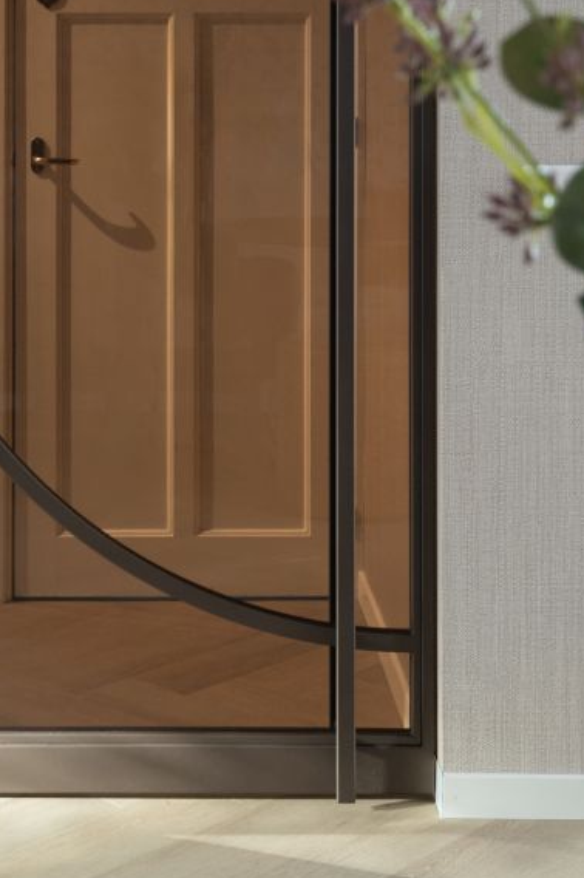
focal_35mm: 74
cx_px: 161
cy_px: 156
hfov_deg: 18.3
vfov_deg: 26.8
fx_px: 1803
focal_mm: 35
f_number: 10
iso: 800
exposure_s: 1.3
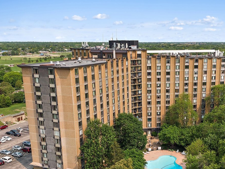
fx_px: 253
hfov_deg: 47.0
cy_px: 108
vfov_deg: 36.5
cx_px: 152
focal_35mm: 39
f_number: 2.8
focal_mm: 4.39
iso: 100
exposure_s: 1/1600
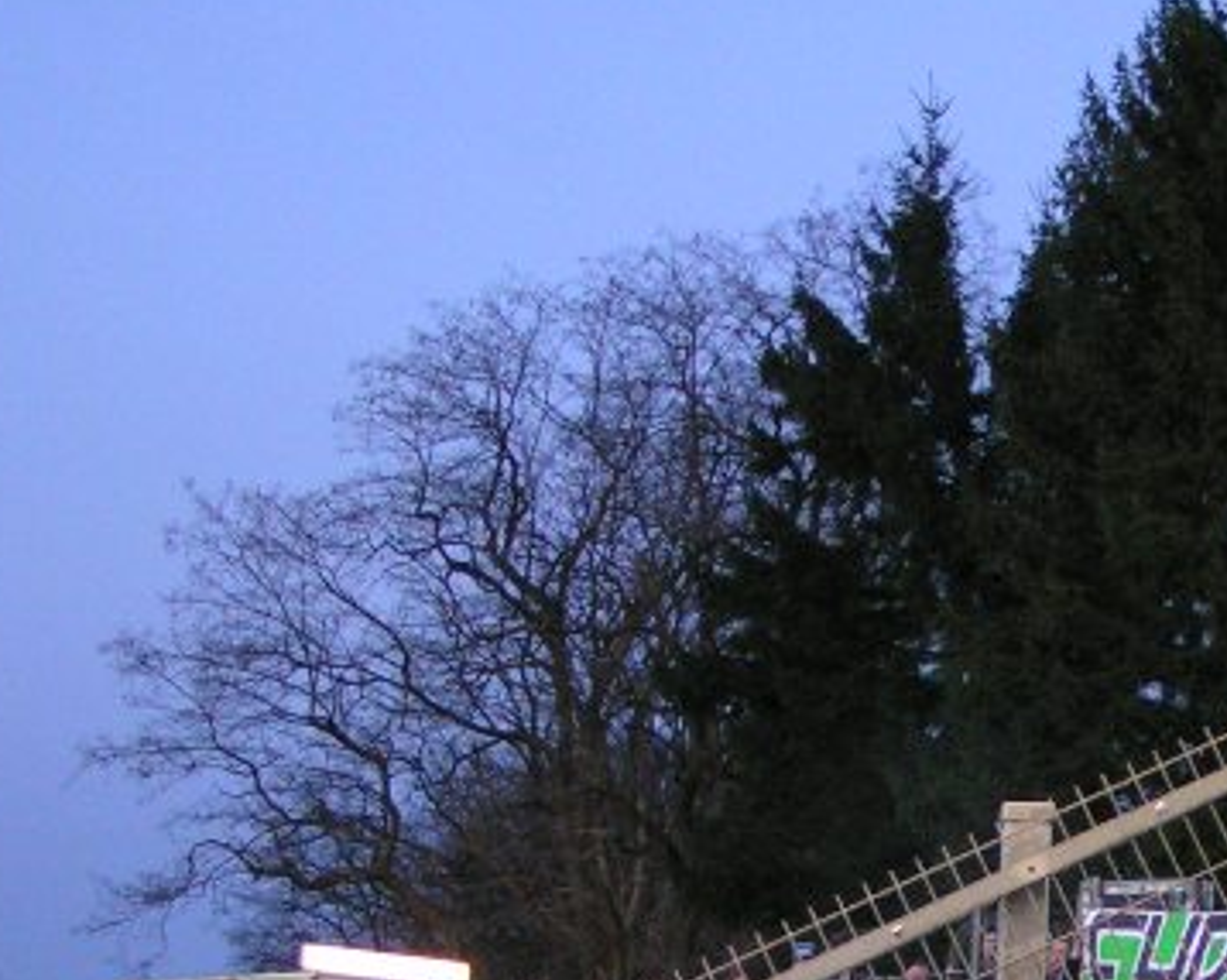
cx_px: 1100
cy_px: 874
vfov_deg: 18.2
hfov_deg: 22.5
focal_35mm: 83
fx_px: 3012
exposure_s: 1/25
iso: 200
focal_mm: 5.8
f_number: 2.8
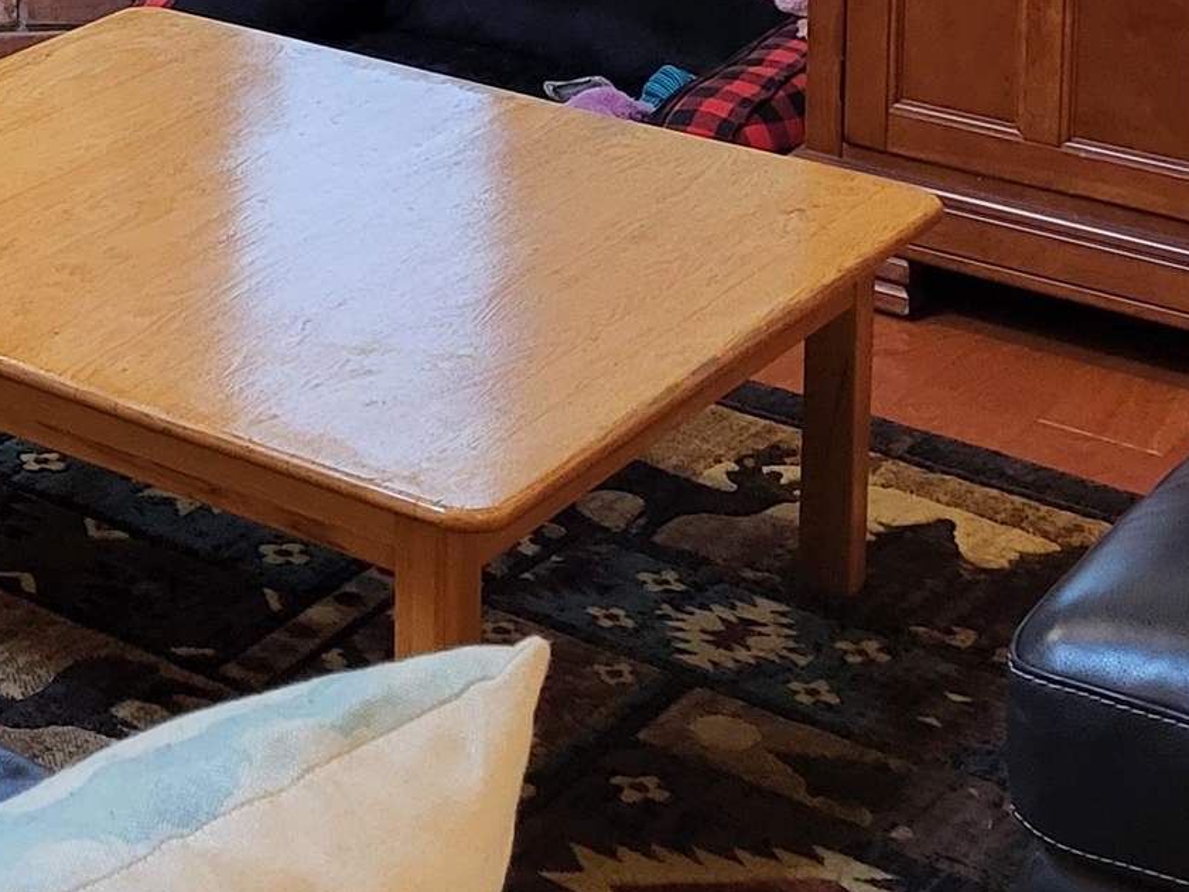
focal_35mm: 95
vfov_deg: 14.3
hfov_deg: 19.2
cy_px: -548
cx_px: -335
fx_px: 3264
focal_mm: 5.4
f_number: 1.8
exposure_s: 1/40
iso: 320
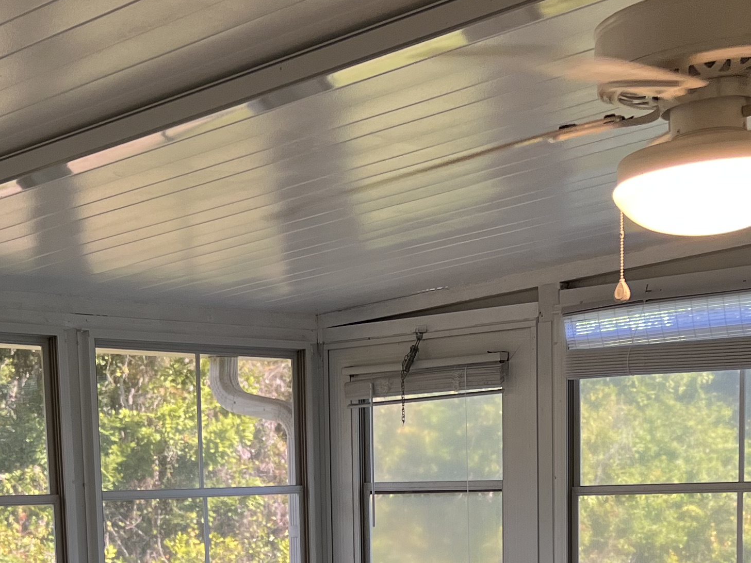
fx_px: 1562
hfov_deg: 26.9
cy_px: 658
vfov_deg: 19.4
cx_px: 255
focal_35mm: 72
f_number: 1.5
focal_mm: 5.7
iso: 80
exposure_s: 1/120
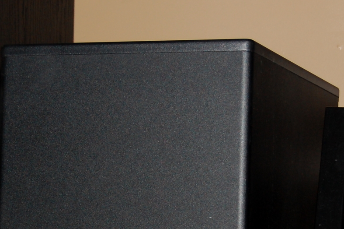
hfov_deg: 14.8
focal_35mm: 139
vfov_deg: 9.8
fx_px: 1327
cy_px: 243
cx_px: 157
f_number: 5
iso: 400
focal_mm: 38
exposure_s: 1/60
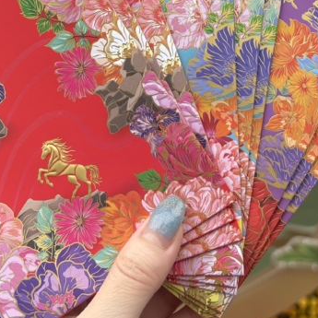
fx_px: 831
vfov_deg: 21.3
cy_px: 46
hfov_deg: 21.6
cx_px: 123
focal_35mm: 80
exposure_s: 1/851
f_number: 1.6
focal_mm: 5.96
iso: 50
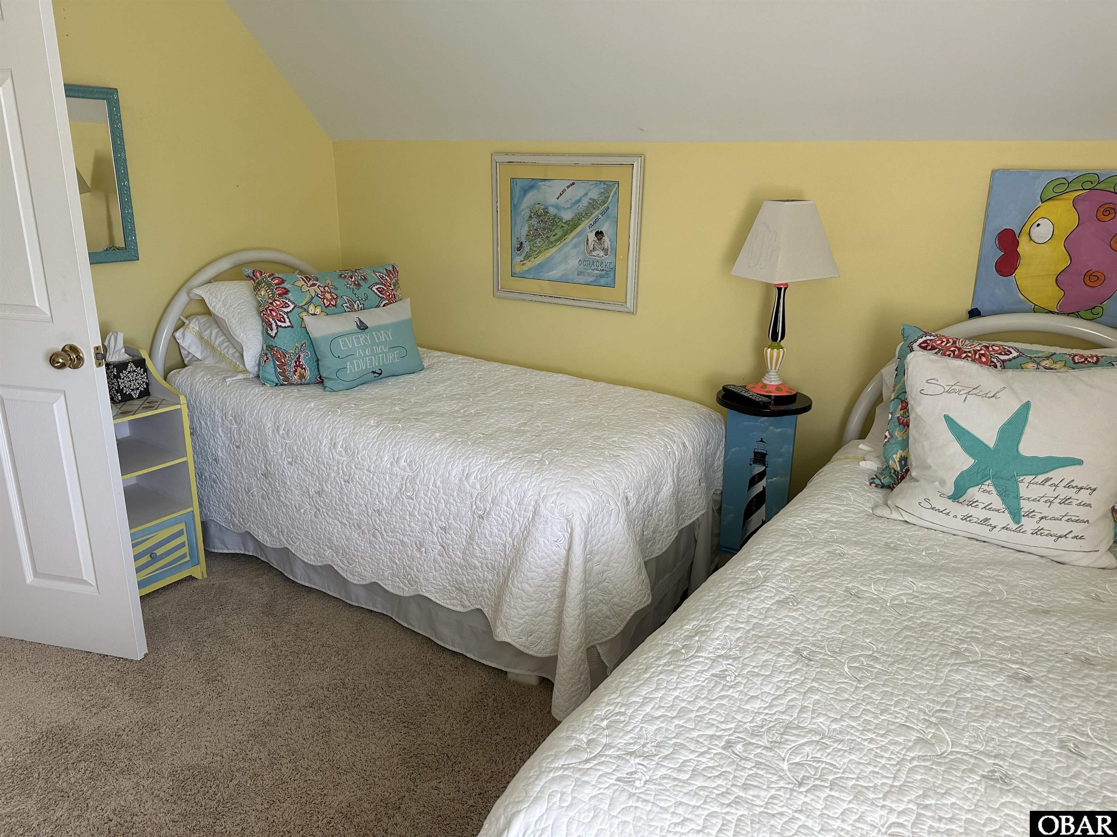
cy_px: 418
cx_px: 558
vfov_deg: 56.8
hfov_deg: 71.6
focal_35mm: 24
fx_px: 774
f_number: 1.78
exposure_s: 1/120
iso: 160
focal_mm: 6.86
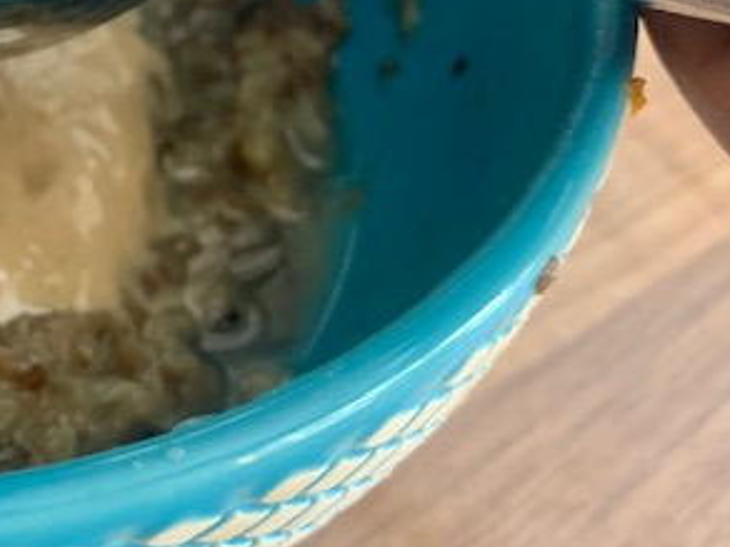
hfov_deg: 31.2
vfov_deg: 25.1
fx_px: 1202
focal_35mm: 57
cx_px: -8
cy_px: 90
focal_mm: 4.25
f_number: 1.8
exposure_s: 1/60
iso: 160
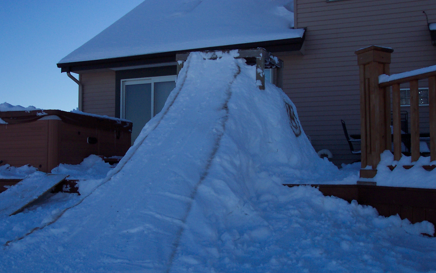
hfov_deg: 50.4
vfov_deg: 32.8
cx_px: 217
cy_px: 140
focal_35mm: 39
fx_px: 463
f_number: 4.8
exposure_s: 1/1000
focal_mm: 8
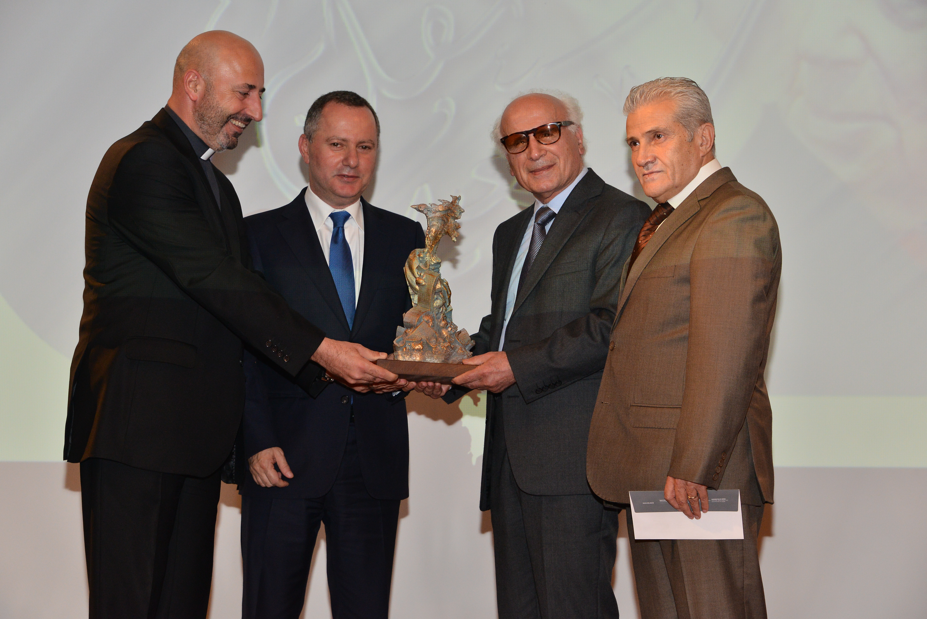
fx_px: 2370
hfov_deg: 22.1
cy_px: 310
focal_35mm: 92
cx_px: 464
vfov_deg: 14.9
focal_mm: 92
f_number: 6.3
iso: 1250
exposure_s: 1/80
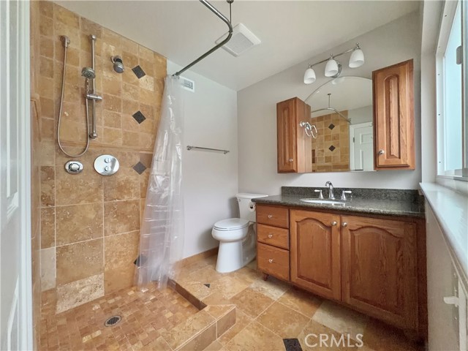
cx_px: 234
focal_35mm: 14
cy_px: 176
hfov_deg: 102.1
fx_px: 189
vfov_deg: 85.7
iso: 400
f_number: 2.2
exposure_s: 1/60
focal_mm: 2.22
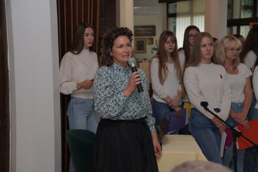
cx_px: 129
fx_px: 537
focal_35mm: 75
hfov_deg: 27.0
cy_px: 86
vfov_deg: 18.2
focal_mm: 50
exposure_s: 1/160
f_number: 5.6
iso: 400
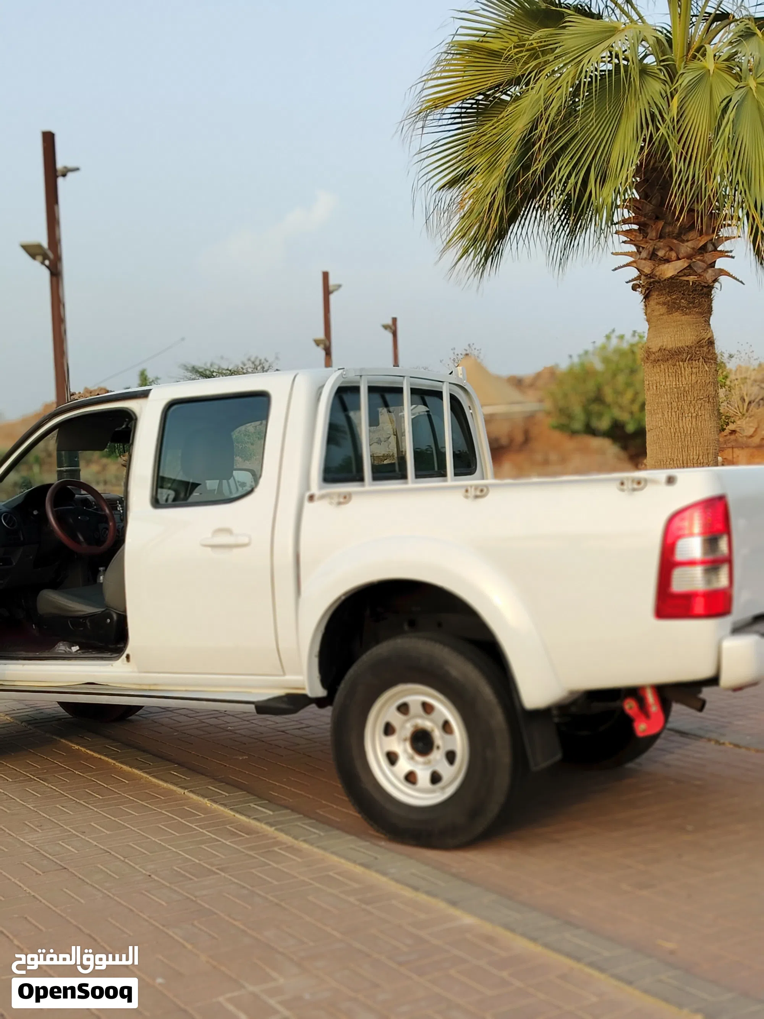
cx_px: 382
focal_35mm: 48
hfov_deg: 30.3
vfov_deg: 39.7
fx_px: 1413
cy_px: 510
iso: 100
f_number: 4
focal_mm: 5.25
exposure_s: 1/205
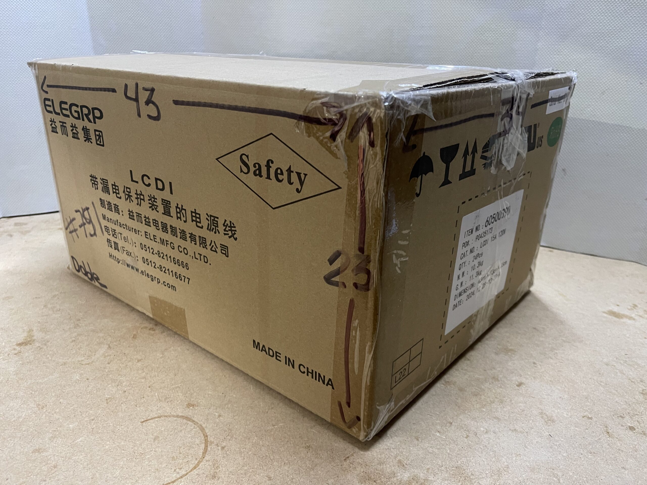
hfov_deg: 69.4
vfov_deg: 54.9
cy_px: 242
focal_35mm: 25
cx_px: 324
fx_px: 467
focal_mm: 5.1
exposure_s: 1/40
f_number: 1.6
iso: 400
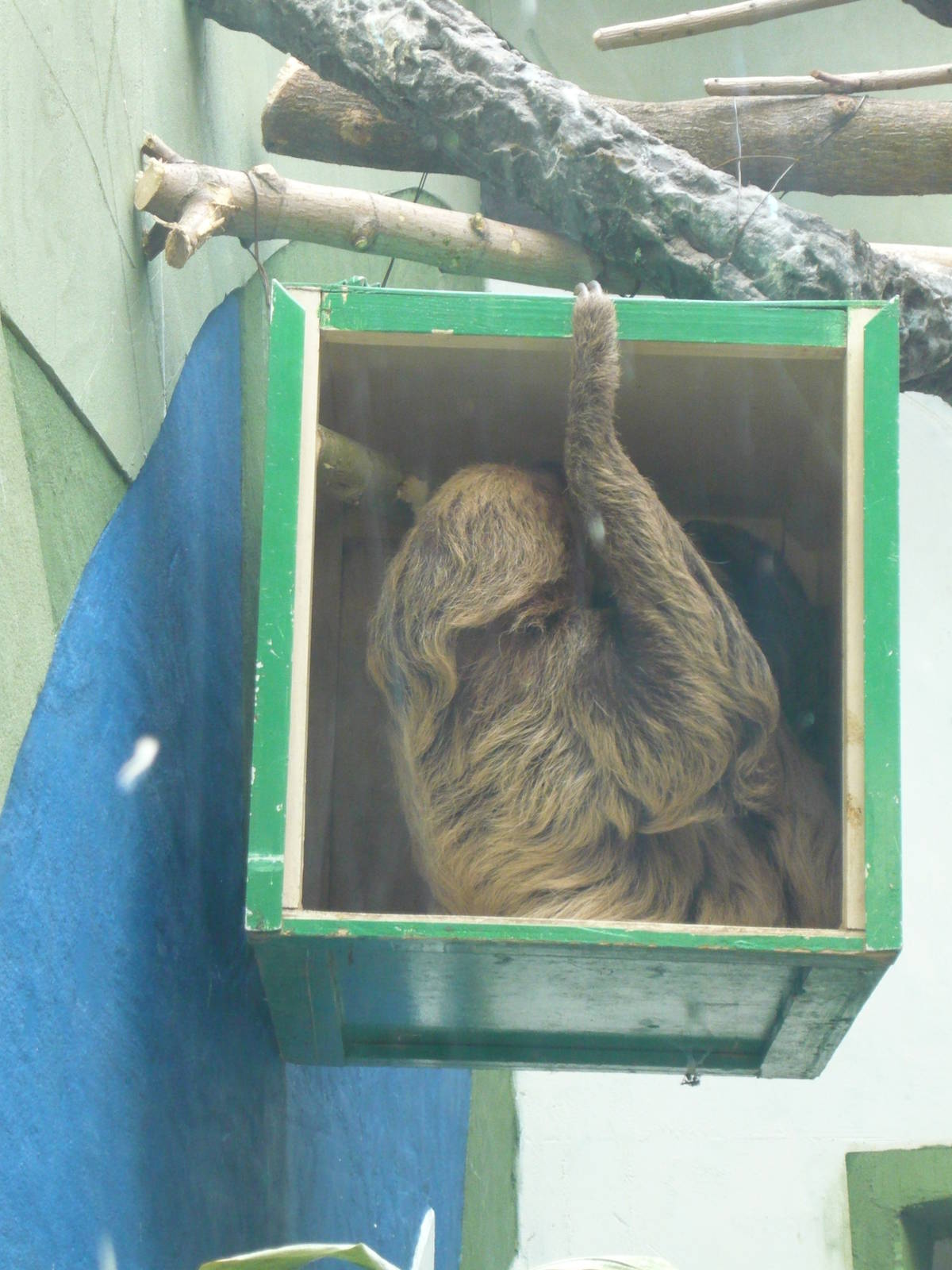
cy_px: 635
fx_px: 3667
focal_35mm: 100
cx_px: 476
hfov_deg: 14.8
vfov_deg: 19.6
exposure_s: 1/50
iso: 400
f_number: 5.1
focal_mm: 16.5
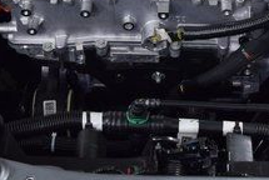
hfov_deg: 19.1
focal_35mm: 107
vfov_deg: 12.6
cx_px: 136
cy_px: -32
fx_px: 801
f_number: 6.3
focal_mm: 24
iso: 800
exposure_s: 1/15
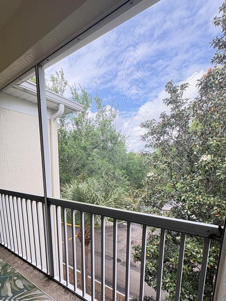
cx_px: 89
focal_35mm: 19
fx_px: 165
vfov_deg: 82.2
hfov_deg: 67.9
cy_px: 197
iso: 50
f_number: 2.2
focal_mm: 2.22
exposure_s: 1/249
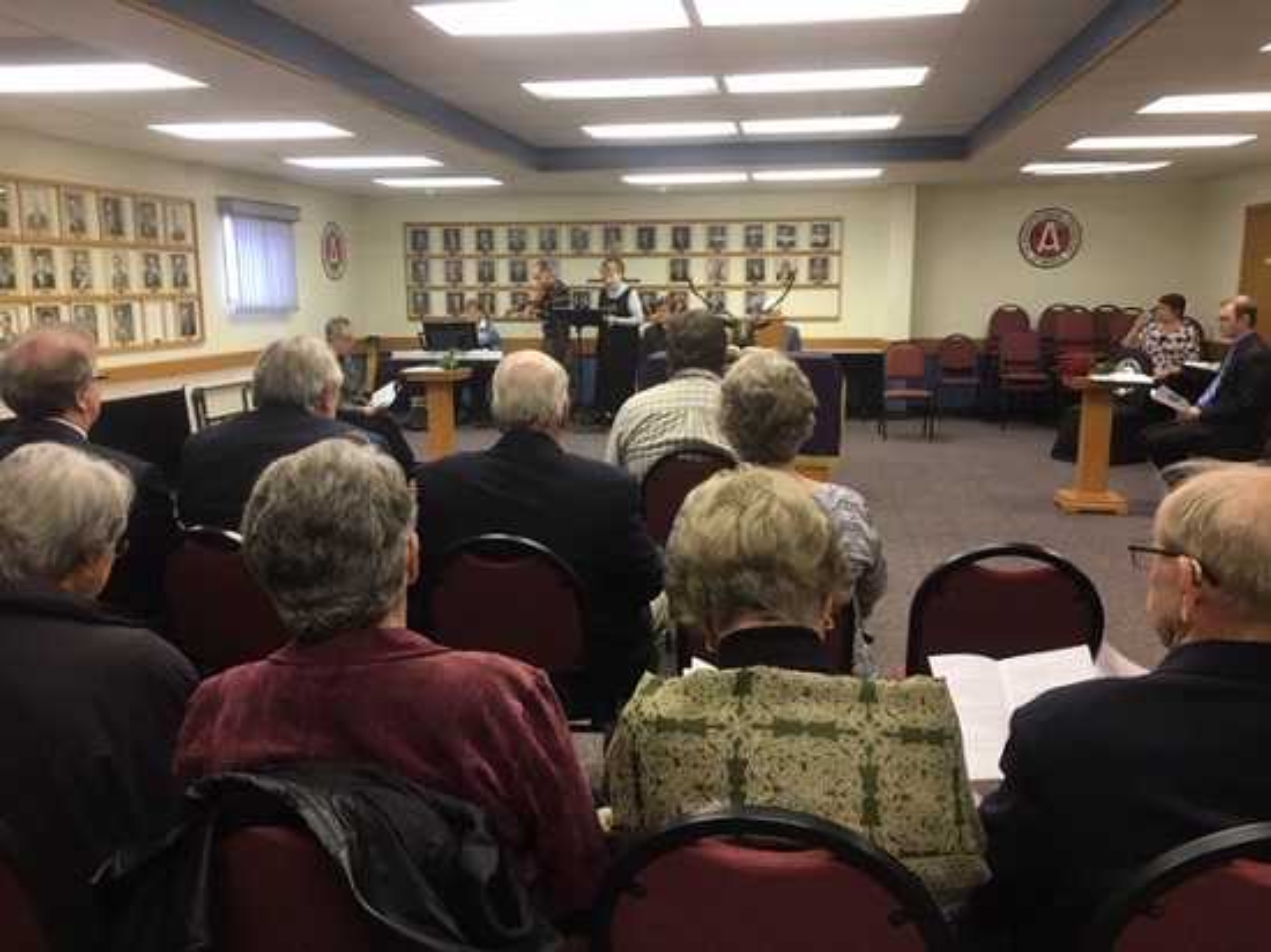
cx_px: 636
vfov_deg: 48.2
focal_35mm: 29
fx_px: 1064
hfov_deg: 61.7
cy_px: 476
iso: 64
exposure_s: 1/30
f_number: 2.2
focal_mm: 4.15
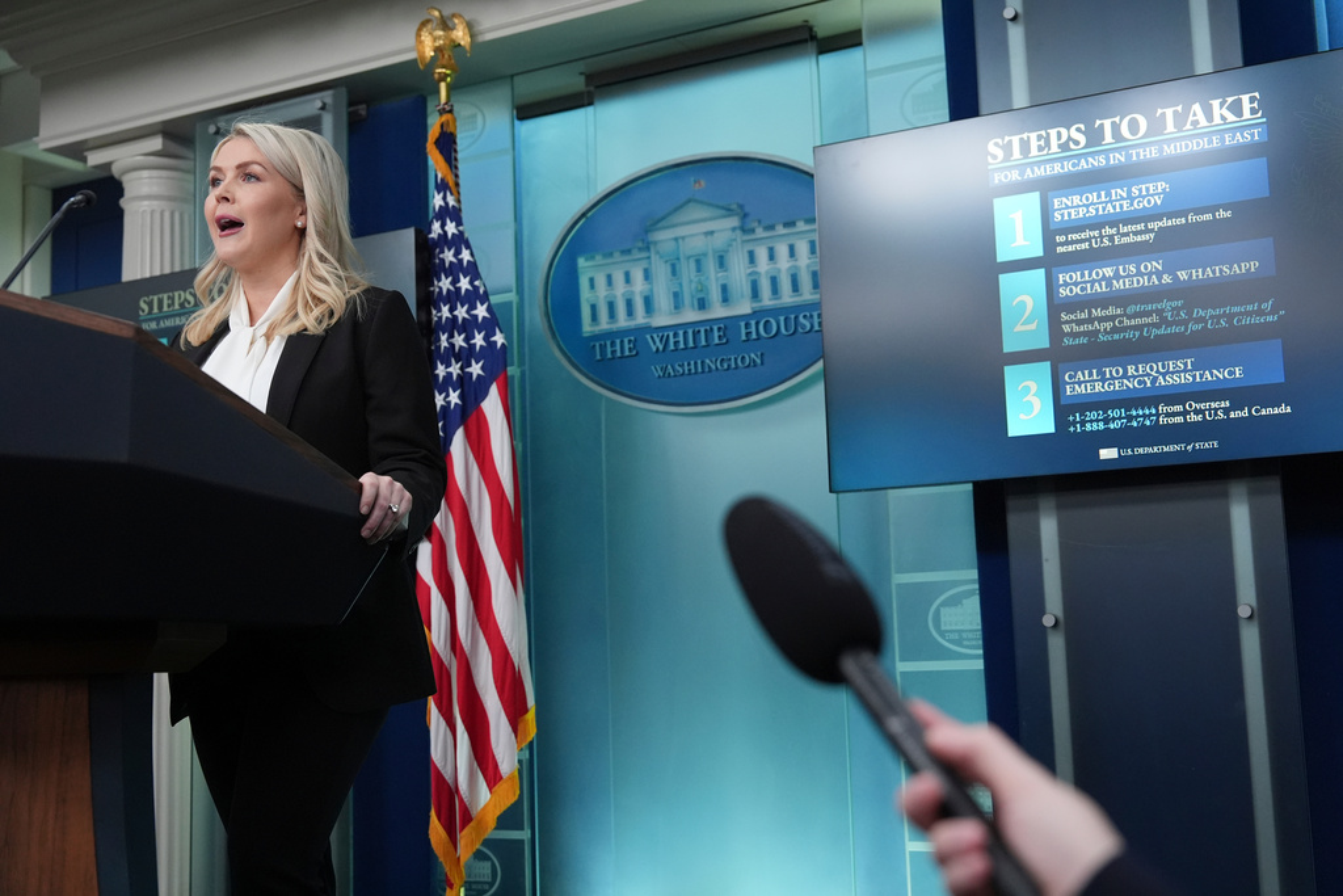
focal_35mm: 43
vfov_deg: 31.2
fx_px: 1604
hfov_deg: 45.4
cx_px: 672
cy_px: 448
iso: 3200
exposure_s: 1/800
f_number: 3.5
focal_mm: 43
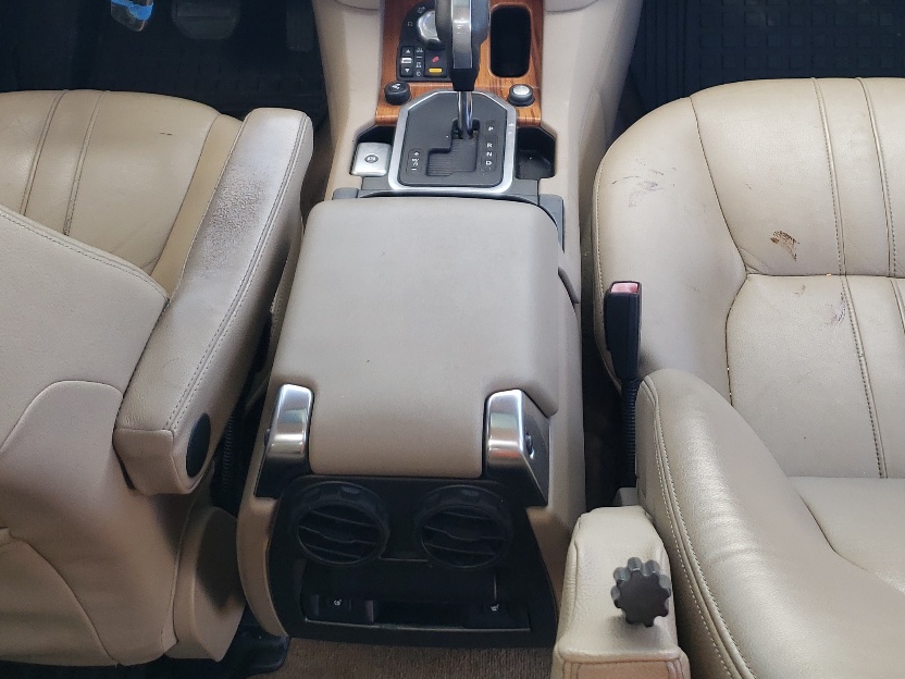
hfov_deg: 38.2
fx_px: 1307
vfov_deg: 28.4
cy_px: 125
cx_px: 493
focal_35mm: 50
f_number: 1.5
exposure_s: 1/139
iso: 50
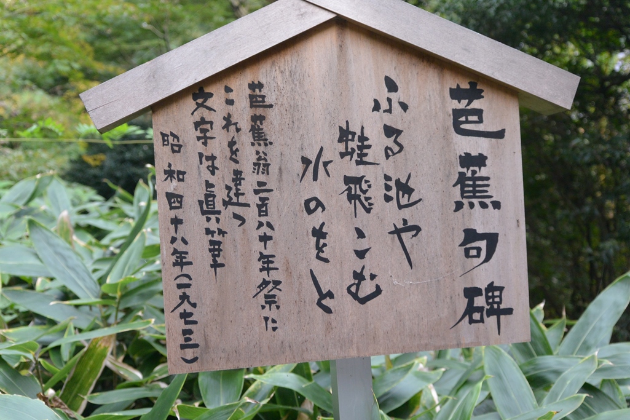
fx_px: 822
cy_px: 210
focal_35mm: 47
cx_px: 315
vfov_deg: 28.6
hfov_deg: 41.9
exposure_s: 1/125
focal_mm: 17.5
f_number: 4.5
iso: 280
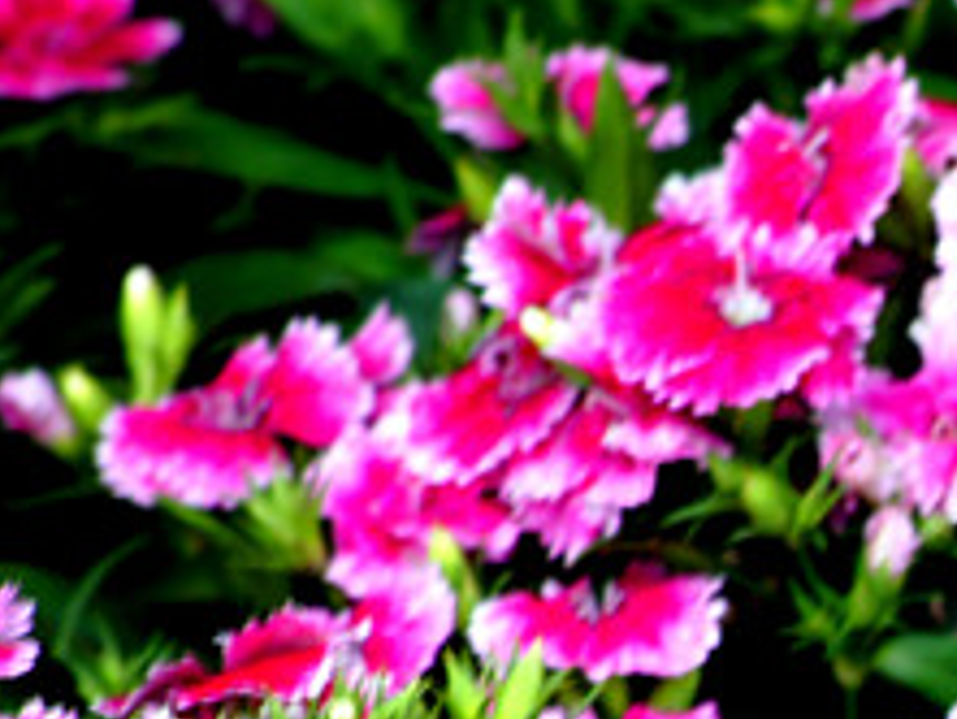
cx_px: 1485
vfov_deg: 2.1
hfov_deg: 2.8
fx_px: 19438
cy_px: 1094
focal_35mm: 703
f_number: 8
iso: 100
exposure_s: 1/13
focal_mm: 135
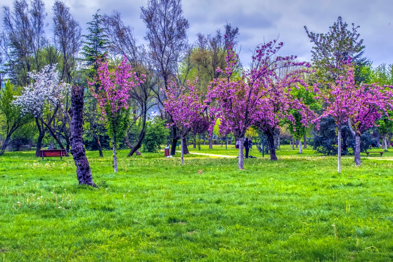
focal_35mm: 48
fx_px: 524
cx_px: 196
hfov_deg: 41.1
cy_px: 131
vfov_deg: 28.1
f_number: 8
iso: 200
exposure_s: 1/60
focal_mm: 32
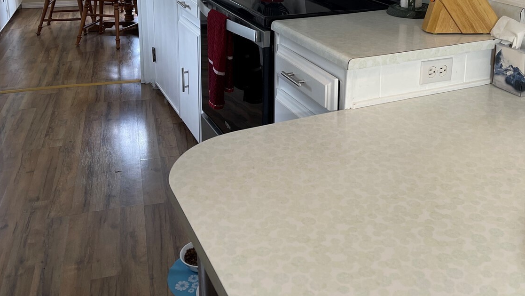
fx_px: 543
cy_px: 17
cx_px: 299
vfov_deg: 29.0
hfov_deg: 51.4
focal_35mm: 39
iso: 100
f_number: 1.6
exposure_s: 1/120
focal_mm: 5.1
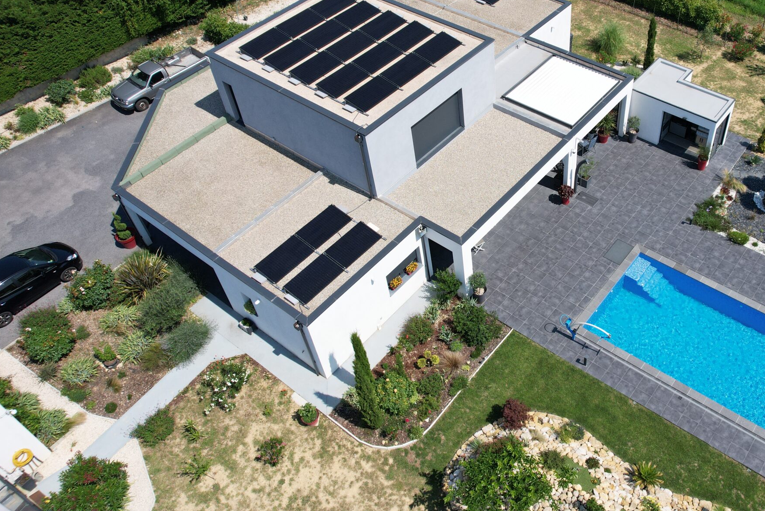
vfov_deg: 40.9
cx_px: 530
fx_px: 680
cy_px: 198
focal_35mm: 32
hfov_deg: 57.0
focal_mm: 8.38
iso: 140
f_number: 2.8
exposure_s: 1/2500
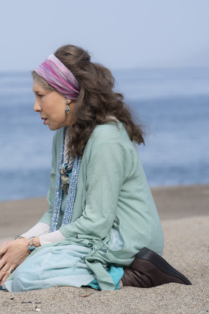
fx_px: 2874
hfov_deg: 4.2
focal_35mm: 330
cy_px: 127
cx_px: -23
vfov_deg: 6.2
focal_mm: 184
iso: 100
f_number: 7.1
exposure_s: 1/250
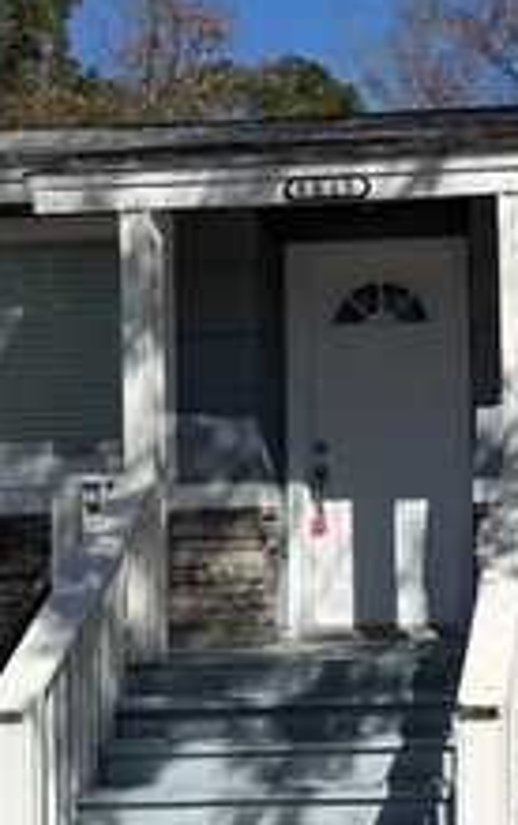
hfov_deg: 16.7
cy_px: 429
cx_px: 480
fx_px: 1735
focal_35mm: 77
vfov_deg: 26.8
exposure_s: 1/7353
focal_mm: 6.76
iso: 80
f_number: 1.78
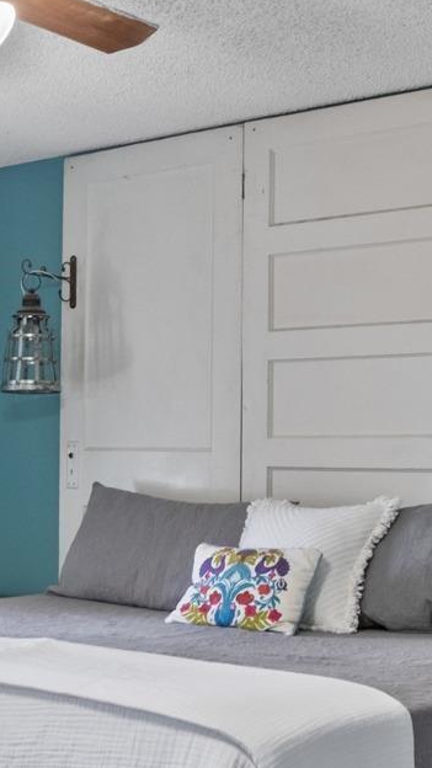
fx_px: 1283
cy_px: 540
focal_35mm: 63
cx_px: 41
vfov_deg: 32.9
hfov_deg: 18.8
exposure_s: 1.3
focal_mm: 10
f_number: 8
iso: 400
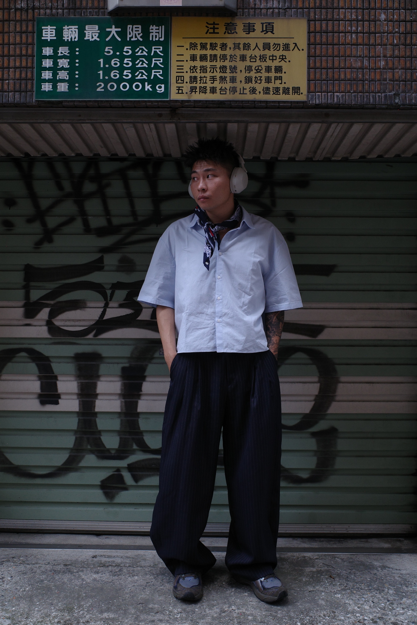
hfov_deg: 37.9
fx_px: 608
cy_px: 312
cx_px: 208
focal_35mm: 35
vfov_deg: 54.4
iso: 320
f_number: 4
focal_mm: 18.3
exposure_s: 1/250
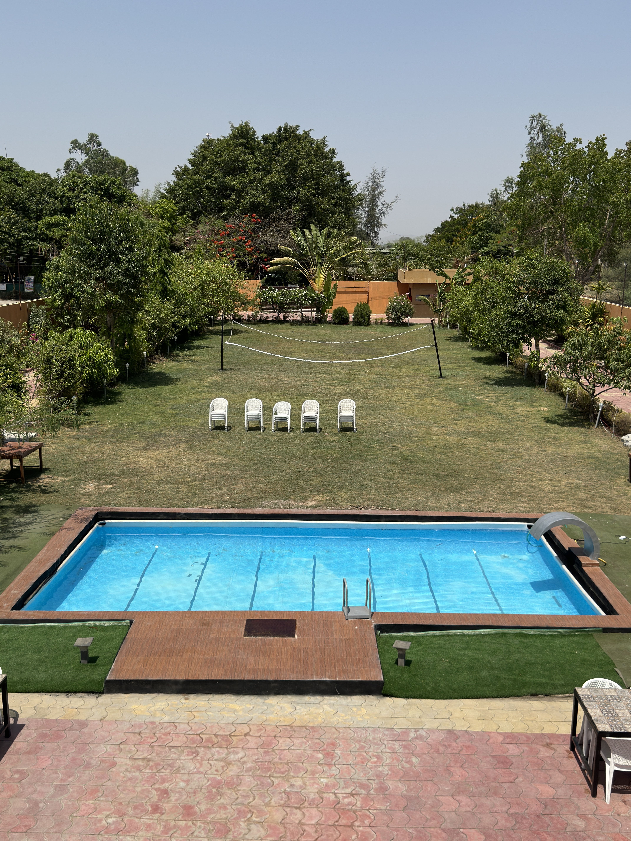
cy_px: 420
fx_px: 851
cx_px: 316
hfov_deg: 40.7
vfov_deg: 52.6
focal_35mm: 35
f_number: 1.78
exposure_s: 1/12346
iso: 100
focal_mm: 6.76
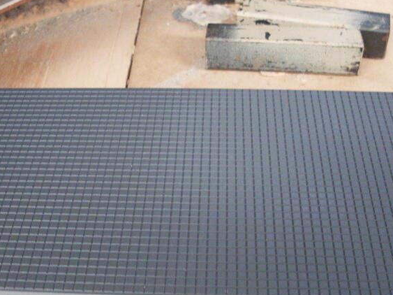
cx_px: 188
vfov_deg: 26.9
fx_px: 613
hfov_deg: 35.5
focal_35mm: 54
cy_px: 195
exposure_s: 1/30
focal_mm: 6.3
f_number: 2.8
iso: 200
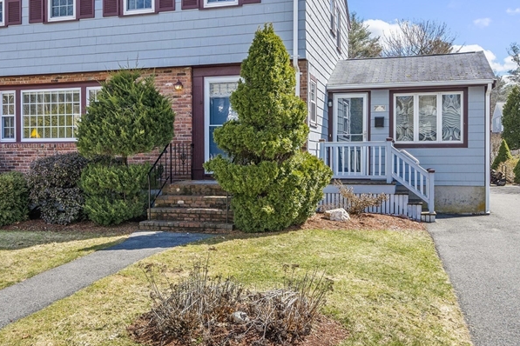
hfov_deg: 53.1
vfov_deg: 36.8
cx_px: 252
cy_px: 147
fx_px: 520
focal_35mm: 36
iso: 320
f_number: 8
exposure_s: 1/125
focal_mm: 21
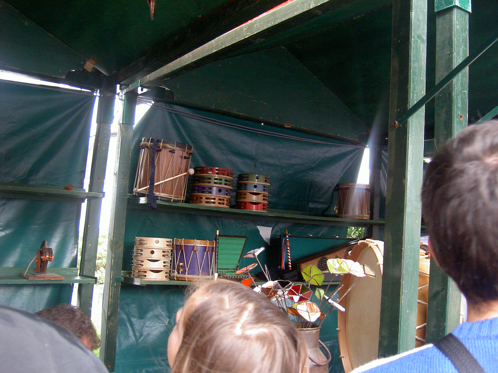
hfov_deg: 47.9
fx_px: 561
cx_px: 249
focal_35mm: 39
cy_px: 186
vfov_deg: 36.8
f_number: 2.8
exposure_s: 1/59.5
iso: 100
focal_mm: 8
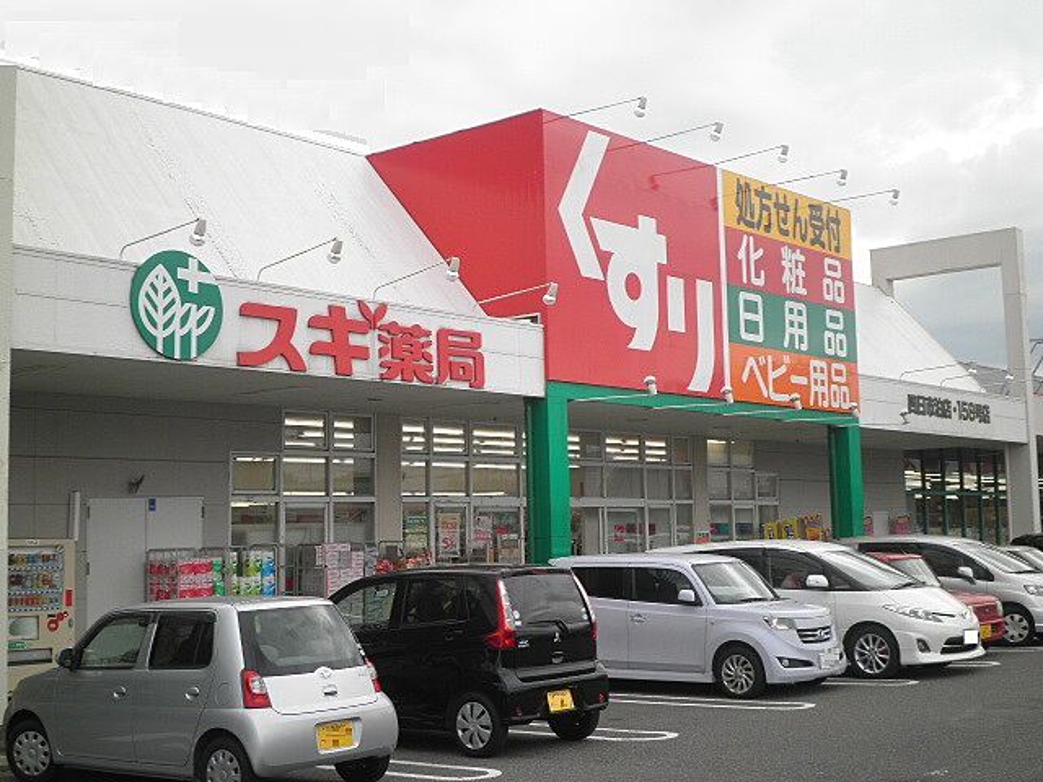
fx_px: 1416
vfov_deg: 30.9
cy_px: 391
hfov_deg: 40.4
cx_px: 522
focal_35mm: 47
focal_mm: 8.3
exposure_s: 1/320
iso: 64
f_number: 3.4
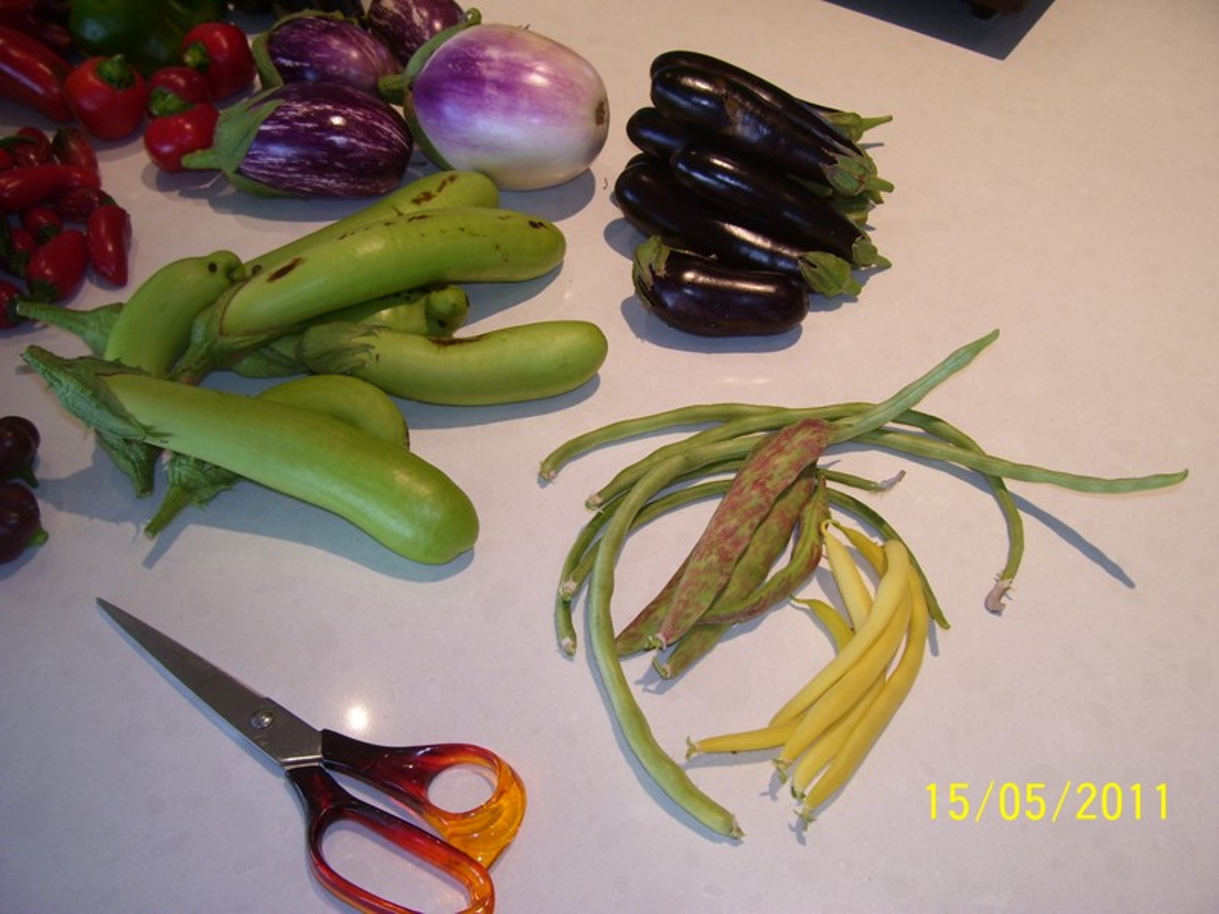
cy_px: 457
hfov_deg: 54.0
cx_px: 610
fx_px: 1197
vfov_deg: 41.8
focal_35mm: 34
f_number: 2.7
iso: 80
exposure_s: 1/60
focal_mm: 5.6
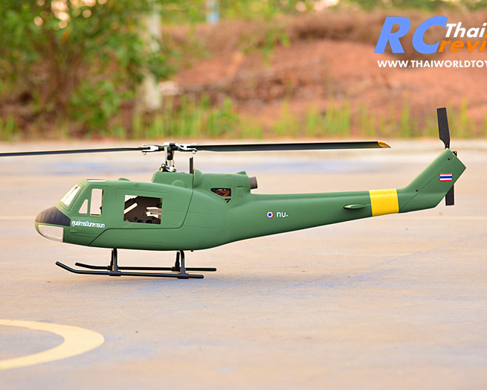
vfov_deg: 12.9
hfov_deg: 16.0
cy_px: 196
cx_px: 254
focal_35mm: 120
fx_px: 1730
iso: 320
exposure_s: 1/50
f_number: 5.6
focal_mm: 70
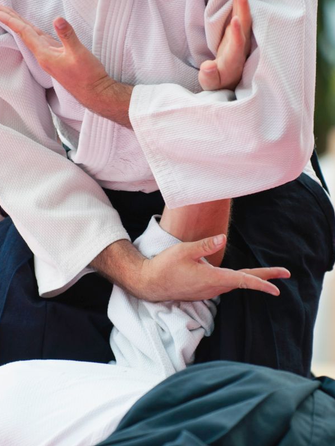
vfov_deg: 4.6
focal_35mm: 435
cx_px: 170
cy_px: 223
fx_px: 5615
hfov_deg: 3.4
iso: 200
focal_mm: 200
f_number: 2.8
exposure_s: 1/250
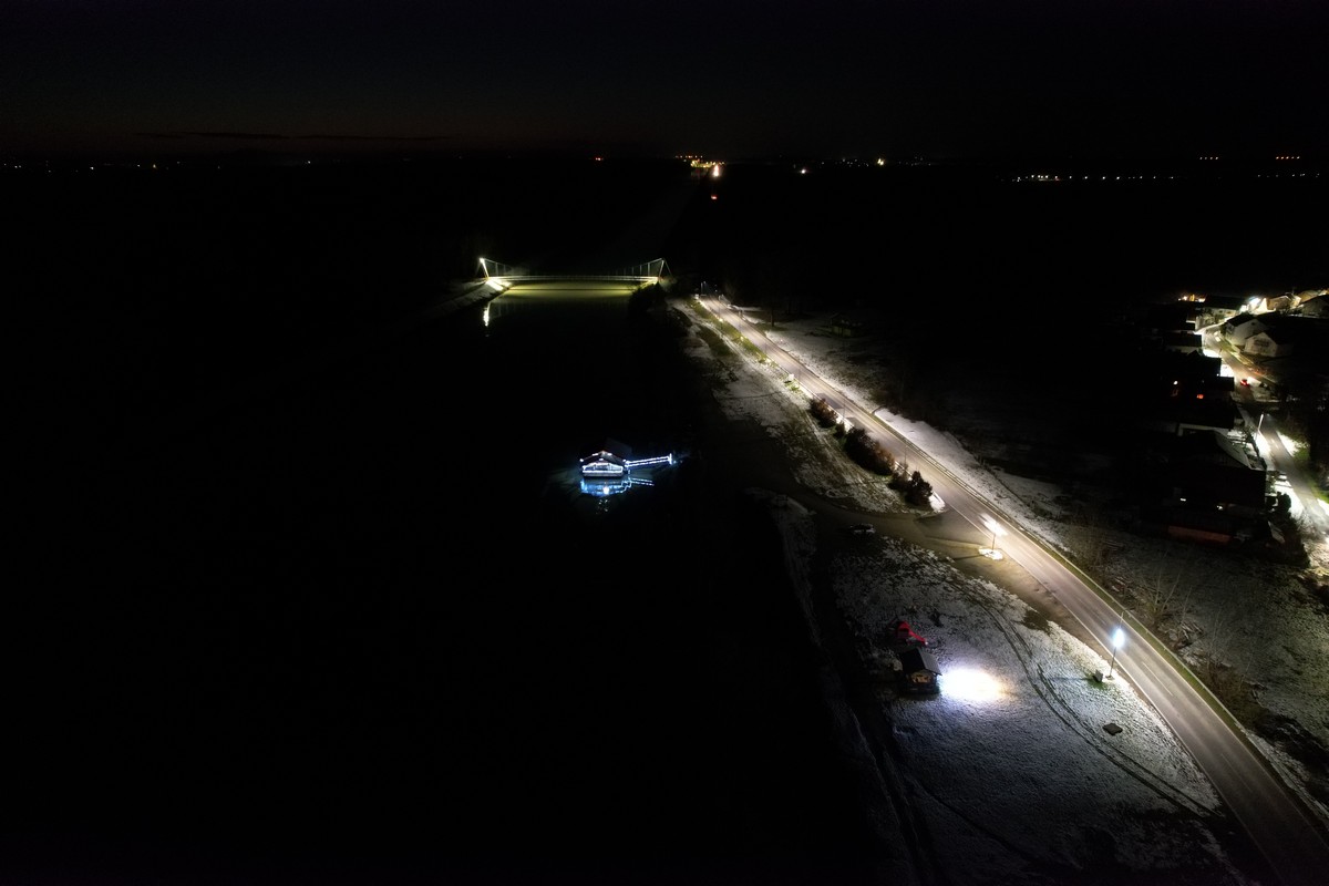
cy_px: 443
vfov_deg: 57.2
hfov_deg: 78.6
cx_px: 664
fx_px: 812
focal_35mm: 22
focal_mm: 8.38
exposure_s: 1/3
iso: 2210
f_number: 2.8
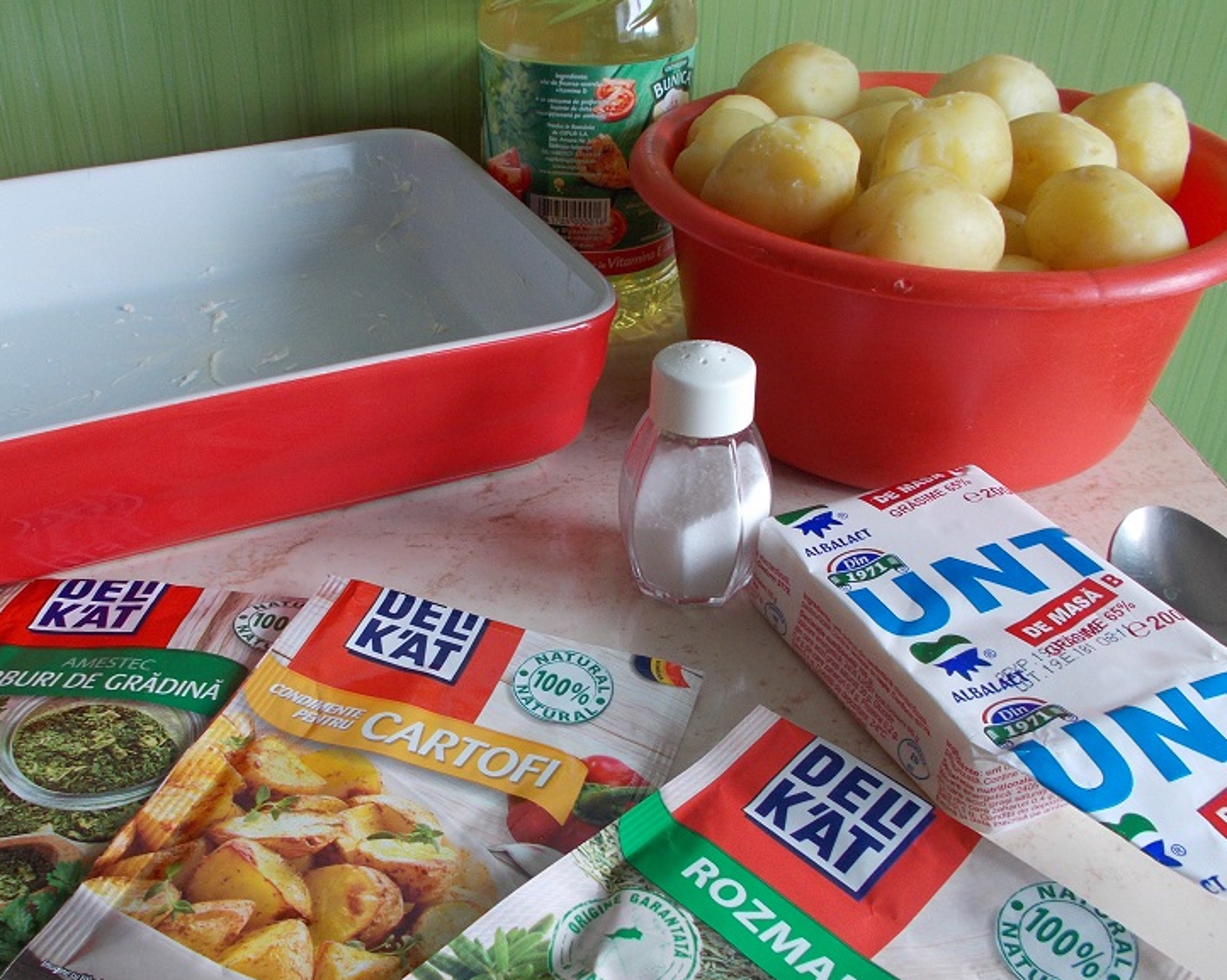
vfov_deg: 41.1
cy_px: 486
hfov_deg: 50.0
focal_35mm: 36
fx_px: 1307
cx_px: 500
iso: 125
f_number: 3.2
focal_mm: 4.6
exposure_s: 1/25
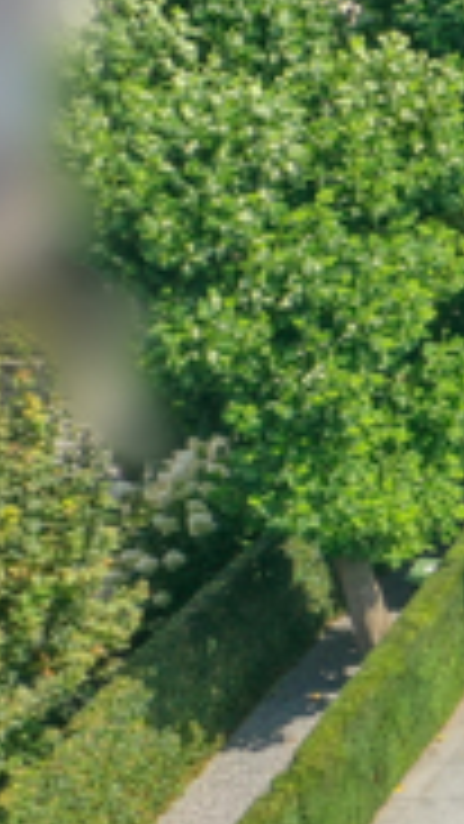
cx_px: 1406
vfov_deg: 16.8
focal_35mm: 128
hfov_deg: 8.1
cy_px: 459
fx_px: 2798
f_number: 5
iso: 100
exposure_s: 1/500
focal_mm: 10.26
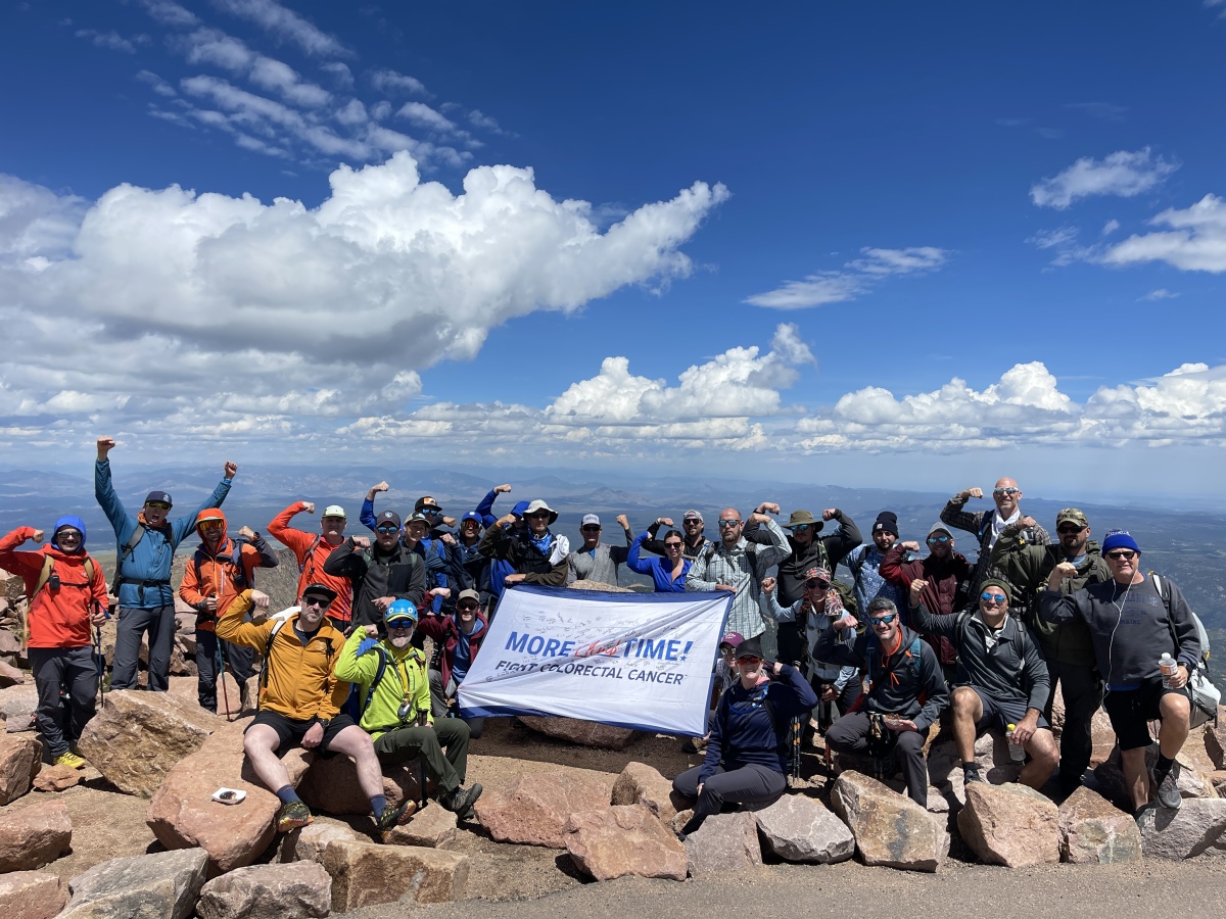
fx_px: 885
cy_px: 460
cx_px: 613
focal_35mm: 25
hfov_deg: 69.4
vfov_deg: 54.9
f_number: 1.6
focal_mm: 5.1
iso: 32
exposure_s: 1/6250
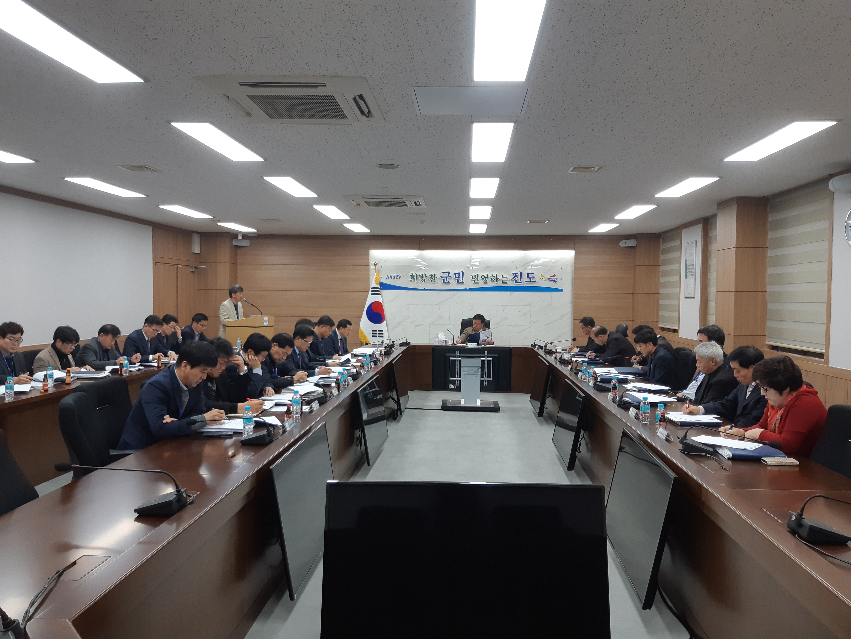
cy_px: 320
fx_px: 639
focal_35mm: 26
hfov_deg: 67.3
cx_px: 426
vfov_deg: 53.1
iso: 64
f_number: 1.7
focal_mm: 3.93
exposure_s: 1/60
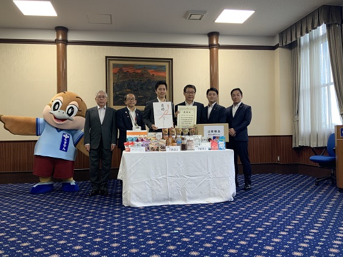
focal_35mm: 30
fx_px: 297
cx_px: 168
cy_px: 128
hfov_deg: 60.0
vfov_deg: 46.7
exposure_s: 1/89
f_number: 1.8
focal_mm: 3
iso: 64
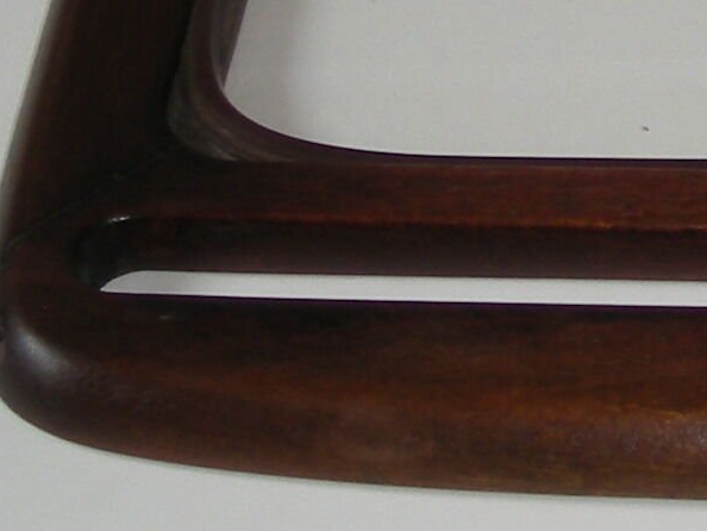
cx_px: 908
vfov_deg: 8.0
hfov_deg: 10.7
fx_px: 3698
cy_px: -400
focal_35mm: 181
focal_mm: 5.7
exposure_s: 1/51.8
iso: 50
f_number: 2.8
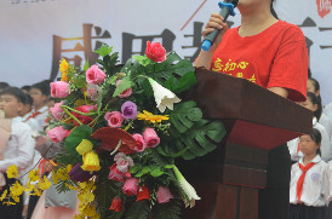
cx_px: 230
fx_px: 1058
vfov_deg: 11.8
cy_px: 132
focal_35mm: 115
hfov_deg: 17.8
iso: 400
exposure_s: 1/100
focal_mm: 42
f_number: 4.5
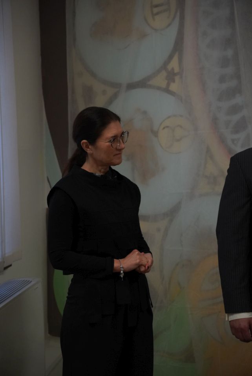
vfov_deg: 27.0
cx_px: 126
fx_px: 786
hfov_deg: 18.2
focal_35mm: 75
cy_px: 188
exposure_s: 1/200
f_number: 3.5
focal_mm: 50
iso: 1600
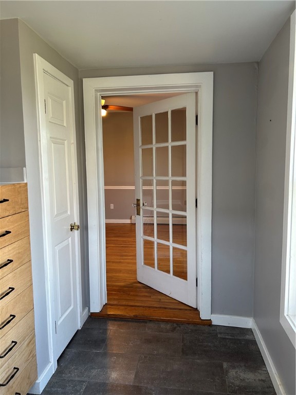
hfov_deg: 53.1
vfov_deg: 67.3
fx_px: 296
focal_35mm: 26
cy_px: 198
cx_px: 148
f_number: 1.5
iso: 125
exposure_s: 1/60
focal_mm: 5.7
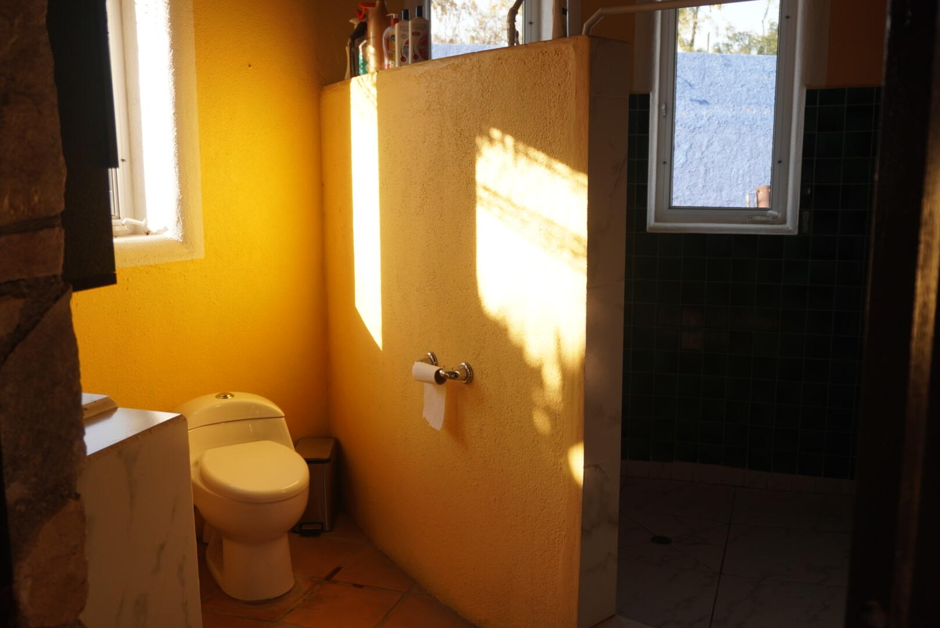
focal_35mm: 33
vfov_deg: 40.0
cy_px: 314
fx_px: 862
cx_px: 470
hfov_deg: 57.2
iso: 250
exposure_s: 1/200
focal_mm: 22
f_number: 4
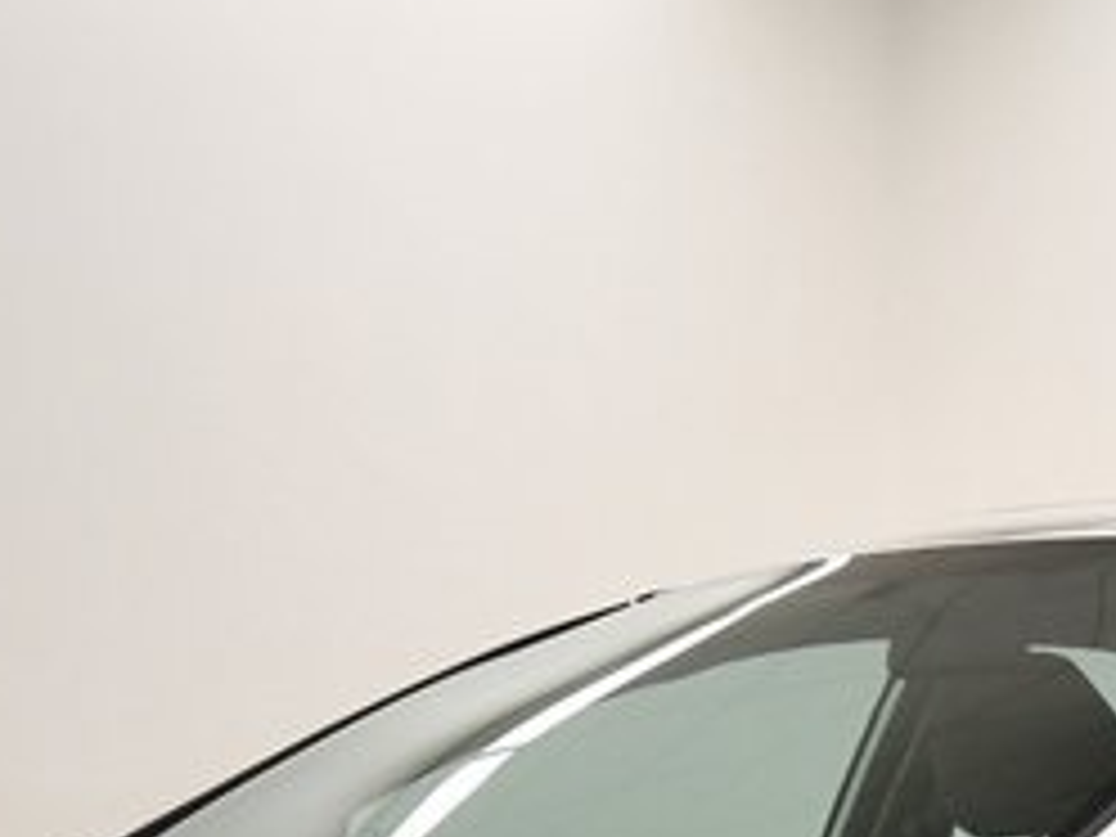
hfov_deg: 16.4
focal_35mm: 119
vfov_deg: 11.8
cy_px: 1321
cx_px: 945
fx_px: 3836
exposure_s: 1/200
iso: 800
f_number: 5.6
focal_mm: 20
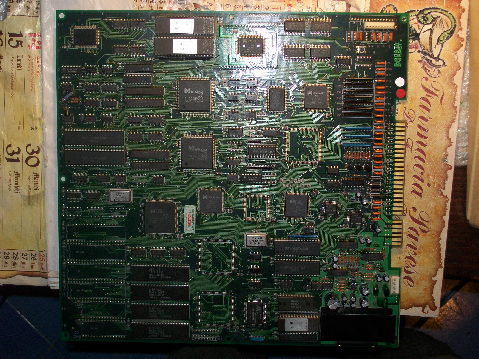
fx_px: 913
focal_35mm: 66
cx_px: 240
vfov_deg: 22.3
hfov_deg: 29.4
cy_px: 180
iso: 64
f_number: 3.8
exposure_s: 1/100
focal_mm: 11.8
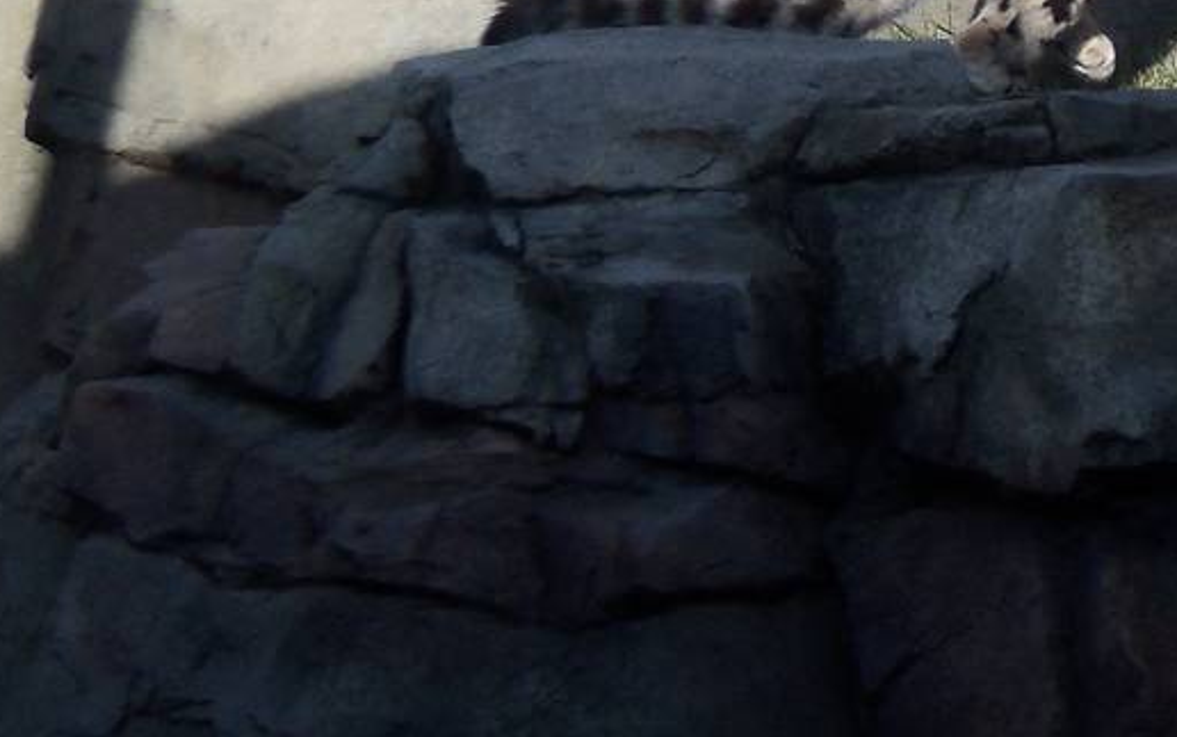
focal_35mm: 161
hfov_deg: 12.4
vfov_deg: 8.0
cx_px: 1772
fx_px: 5167
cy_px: -265
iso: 64
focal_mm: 8.7
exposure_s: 1/400
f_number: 4.6
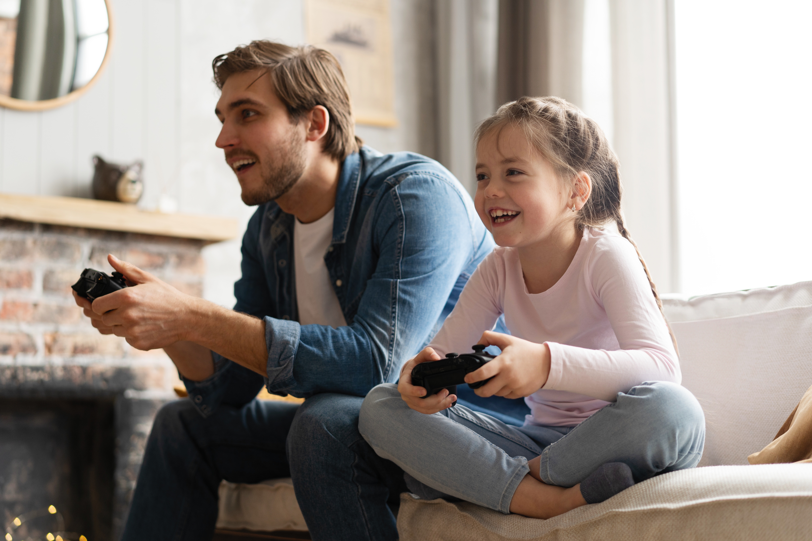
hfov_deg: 36.2
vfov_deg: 24.6
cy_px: 270
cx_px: 406
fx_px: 1240
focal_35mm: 55
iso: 320
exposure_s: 1/100
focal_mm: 55
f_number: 2.5
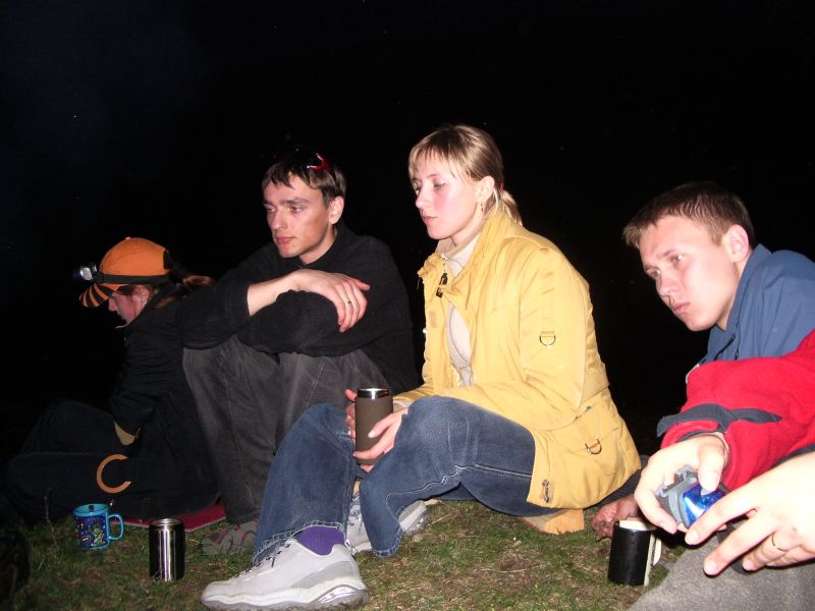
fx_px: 824
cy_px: 306
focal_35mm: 35
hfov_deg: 52.6
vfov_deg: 40.7
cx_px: 408
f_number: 2.6
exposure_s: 1/40
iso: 200
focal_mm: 5.8
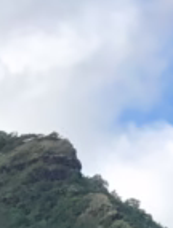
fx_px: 1327
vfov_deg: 8.5
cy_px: 638
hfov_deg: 7.3
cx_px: 312
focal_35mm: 200
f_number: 1.8
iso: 20
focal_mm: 3.99
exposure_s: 1/1570
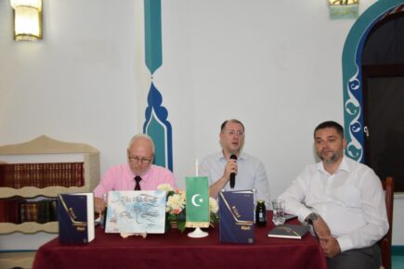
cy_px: 134
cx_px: 202
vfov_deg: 36.9
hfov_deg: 53.1
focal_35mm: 36
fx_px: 404
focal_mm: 24
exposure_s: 1/60
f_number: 4
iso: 800
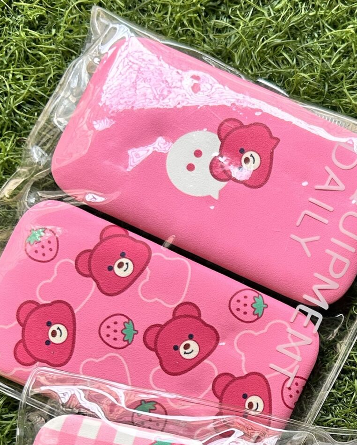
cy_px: 459
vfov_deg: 25.3
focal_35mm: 71
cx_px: 393
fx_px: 937
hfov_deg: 20.5
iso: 50
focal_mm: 5.7
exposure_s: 1/121
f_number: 1.5
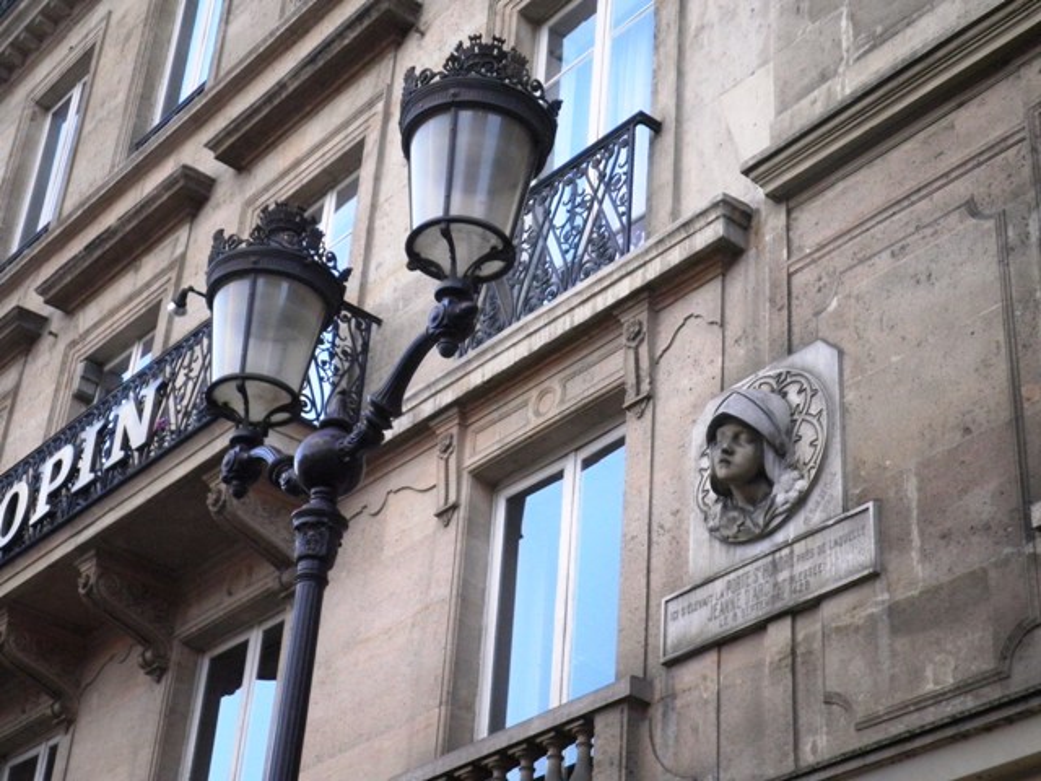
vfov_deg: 22.9
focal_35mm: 64
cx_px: 520
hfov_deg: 30.3
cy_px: 390
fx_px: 1925
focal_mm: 11.4
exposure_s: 1/250
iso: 400
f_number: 4.3
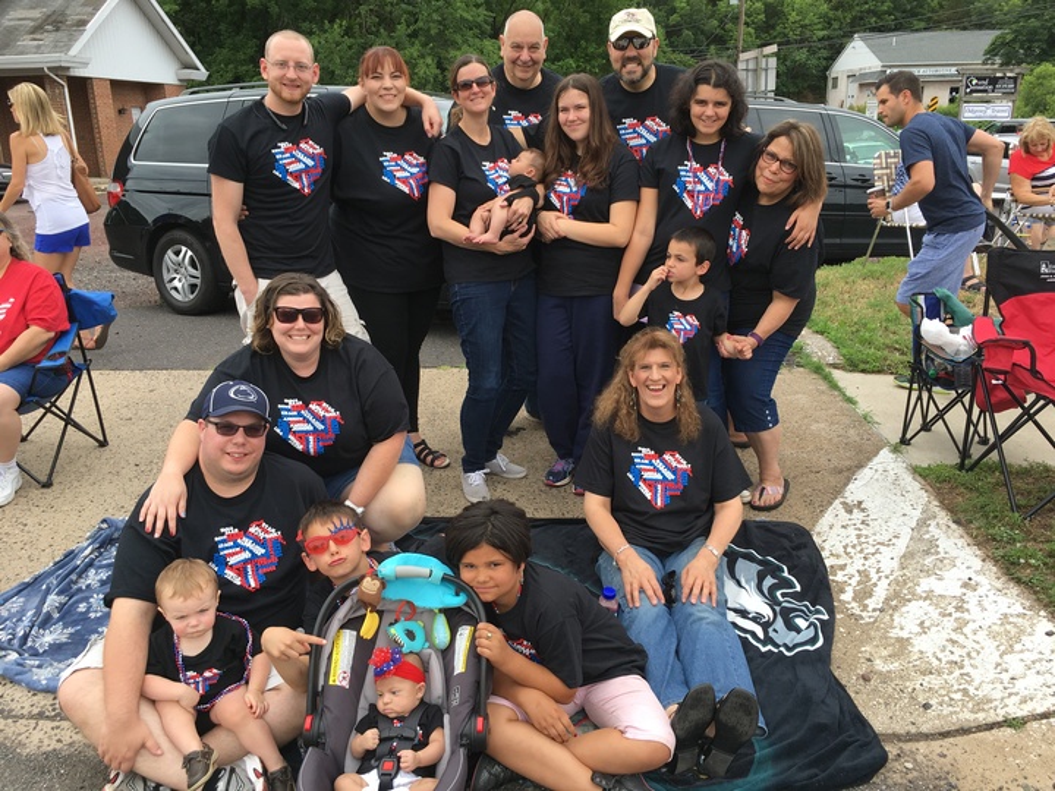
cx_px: 528
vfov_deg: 48.2
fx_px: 884
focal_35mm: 29
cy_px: 396
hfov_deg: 61.7
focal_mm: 4.15
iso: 25
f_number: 2.2
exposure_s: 1/463
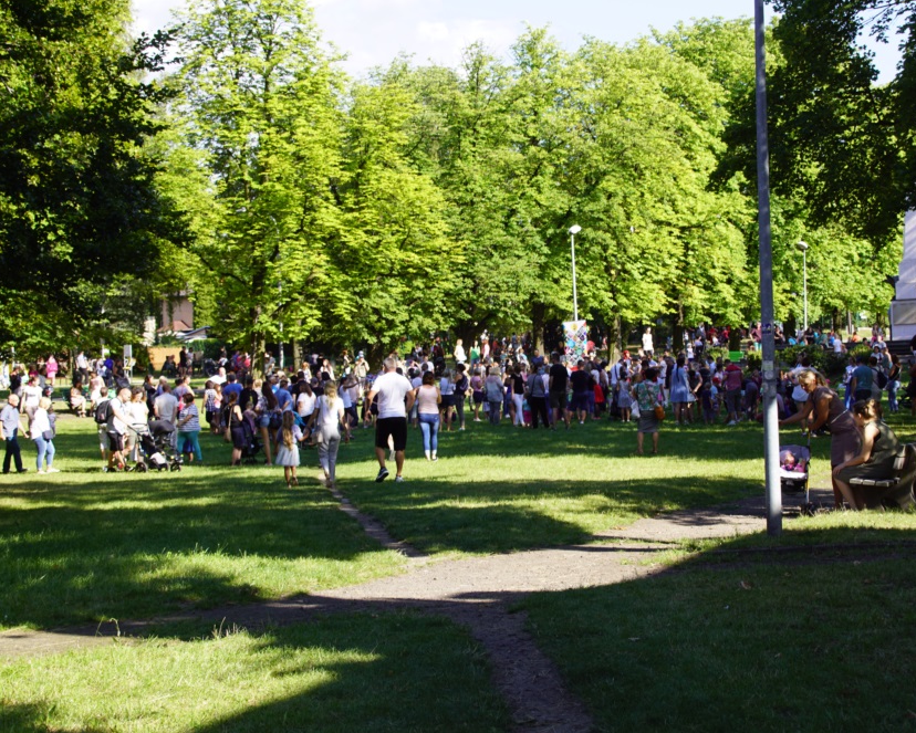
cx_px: 518
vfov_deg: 22.5
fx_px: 1844
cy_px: 368
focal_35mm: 68
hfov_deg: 27.9
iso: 100
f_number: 5.6
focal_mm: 40
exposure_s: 1/100
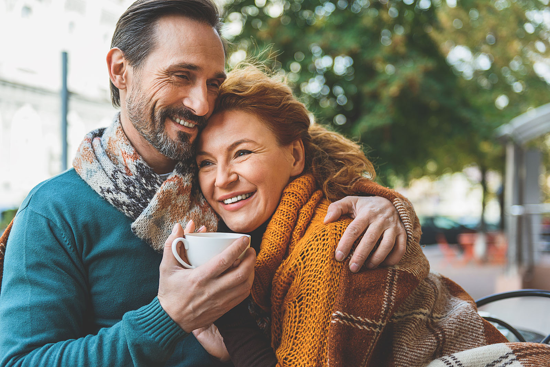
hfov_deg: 39.6
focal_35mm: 50
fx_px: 764
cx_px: 275
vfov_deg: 27.0
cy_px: 184
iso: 200
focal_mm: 50
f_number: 2.8
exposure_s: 1/250
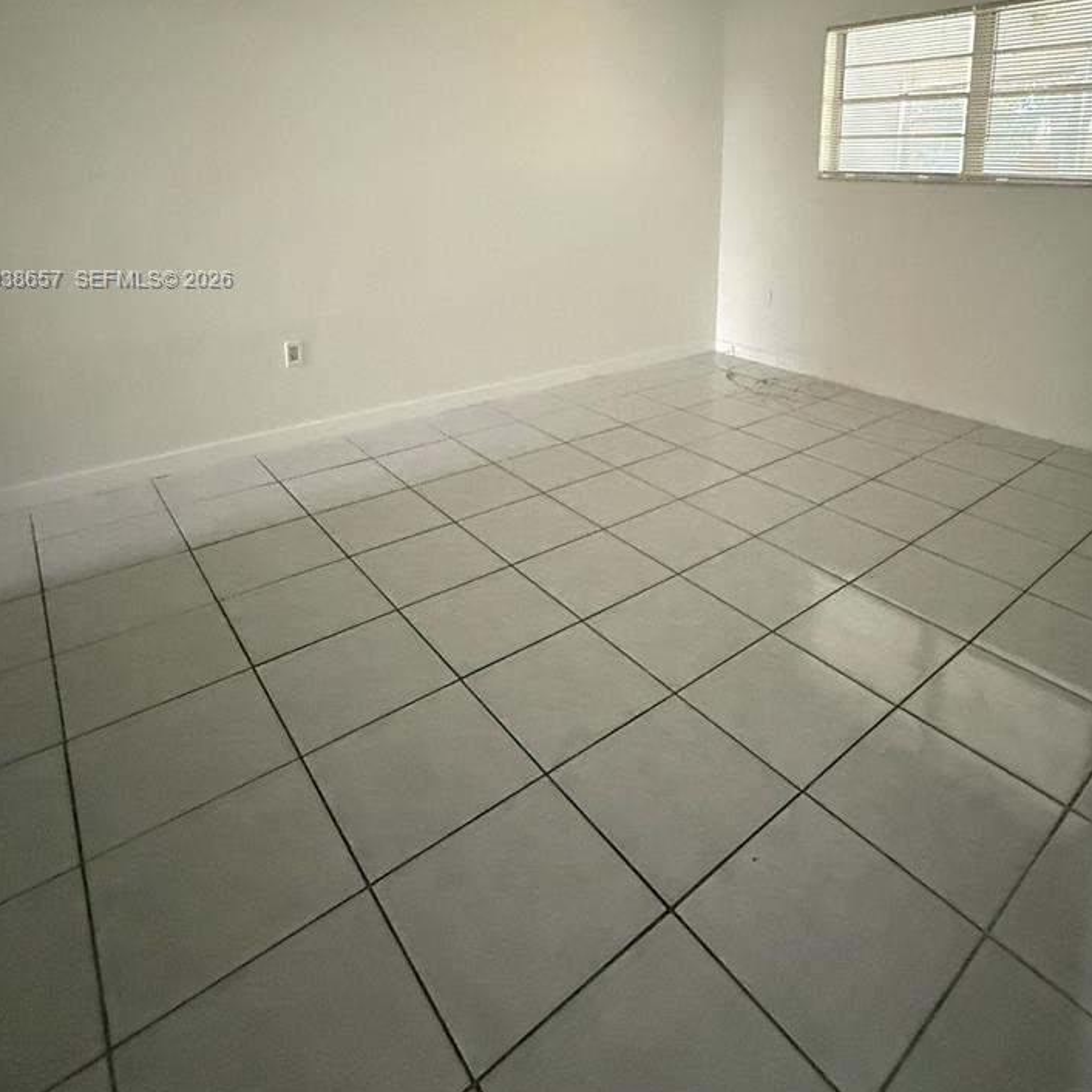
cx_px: 641
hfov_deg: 71.6
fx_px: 749
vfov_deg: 67.8
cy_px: 281
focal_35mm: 21
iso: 1250
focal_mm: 2.22
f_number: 2.2
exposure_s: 1/60
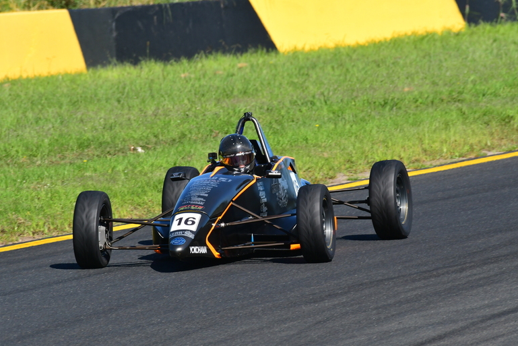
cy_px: 175
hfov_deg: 2.6
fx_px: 11225
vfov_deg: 1.8
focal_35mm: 780
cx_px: 255
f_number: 11
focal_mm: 500
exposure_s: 1/640
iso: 500
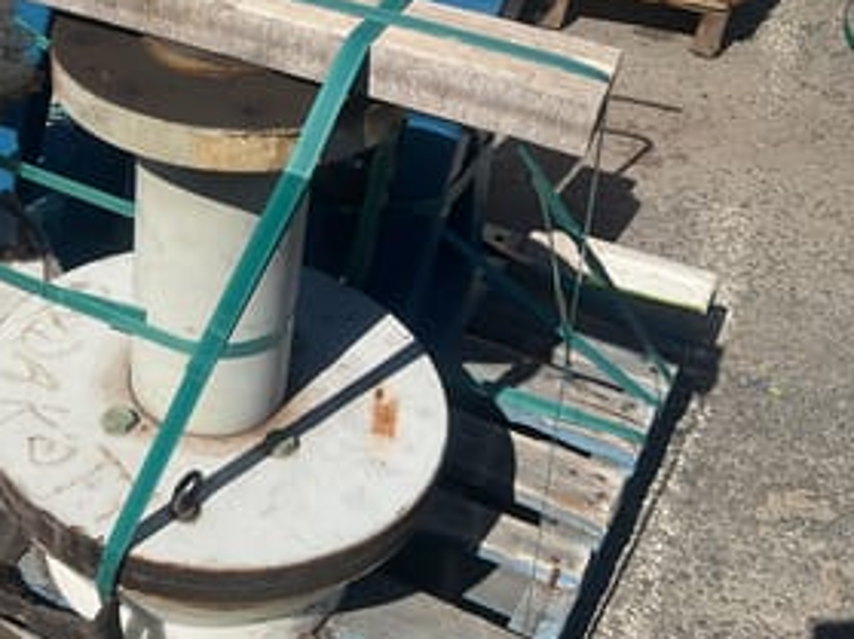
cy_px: 228
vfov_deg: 27.9
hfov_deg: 34.9
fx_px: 1282
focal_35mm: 52
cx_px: 101
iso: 25
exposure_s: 1/3125
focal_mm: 3
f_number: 1.8
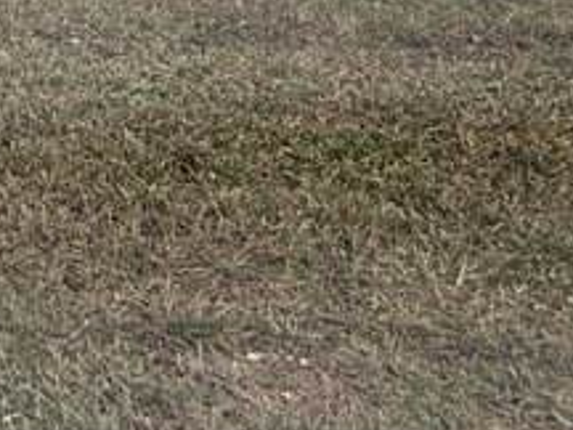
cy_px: -348
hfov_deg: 15.1
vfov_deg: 15.3
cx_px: -764
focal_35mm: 83
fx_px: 1374
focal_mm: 2.22
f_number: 2.2
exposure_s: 1/830
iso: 50
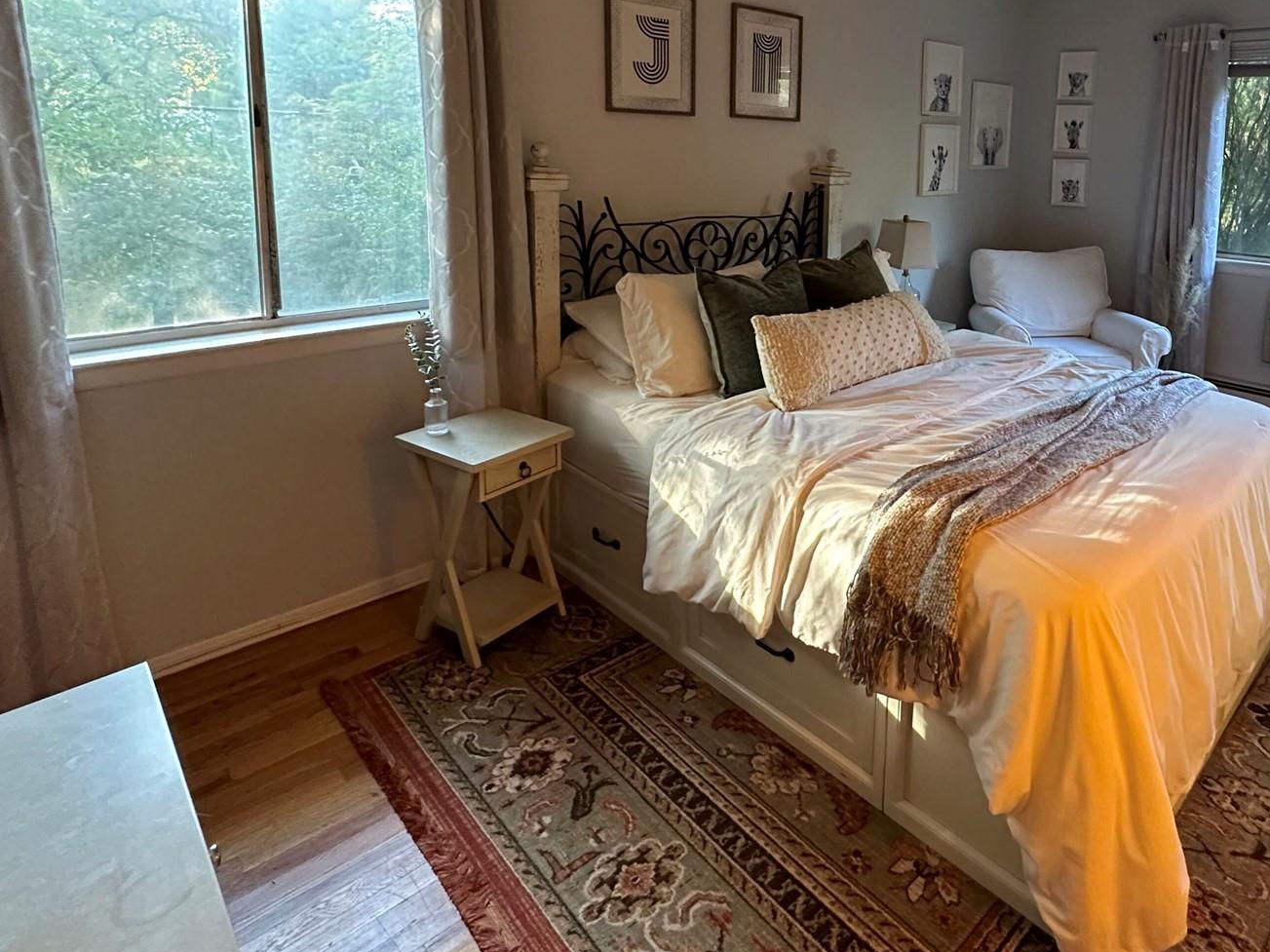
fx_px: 807
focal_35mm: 22
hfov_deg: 73.8
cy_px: 248
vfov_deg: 58.2
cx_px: 858
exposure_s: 1/60
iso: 400
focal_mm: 2.22
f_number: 2.2
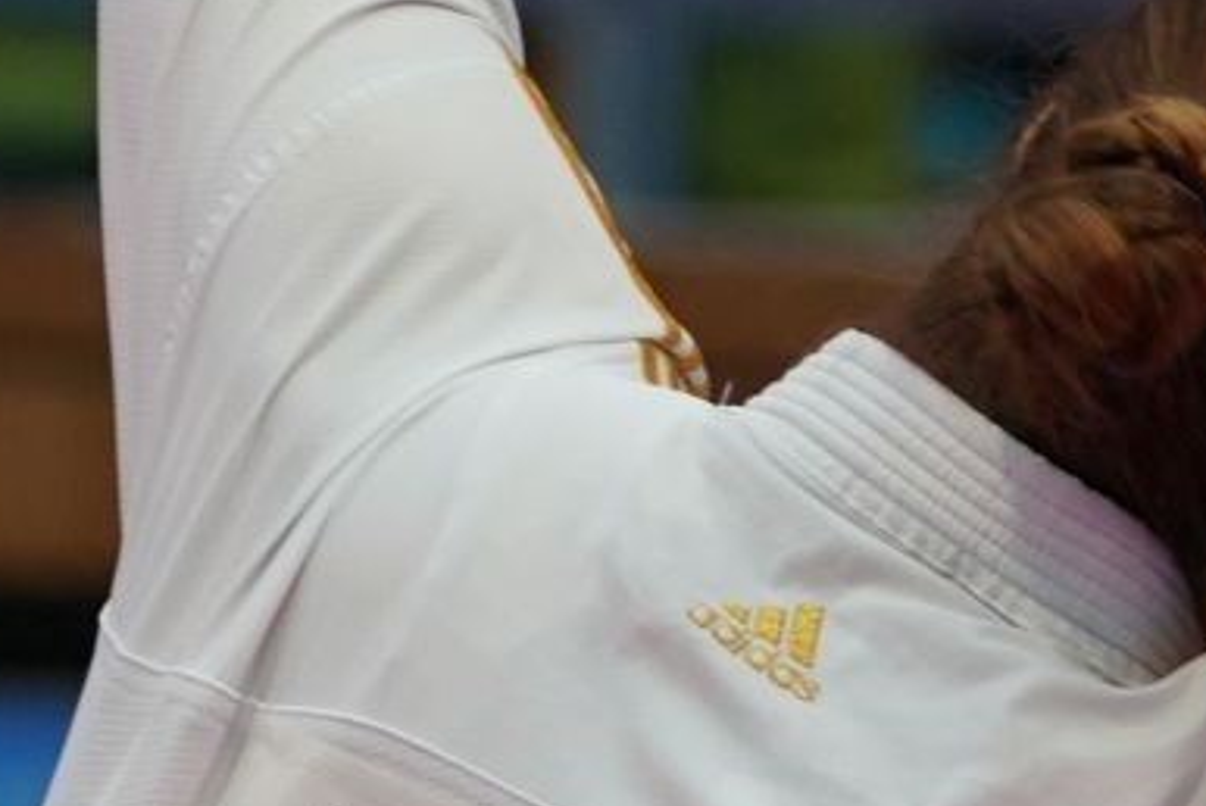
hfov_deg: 3.3
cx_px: 1615
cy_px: -897
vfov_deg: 2.2
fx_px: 20617
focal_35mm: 615
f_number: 2.8
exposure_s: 1/1000
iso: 1250
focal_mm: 88
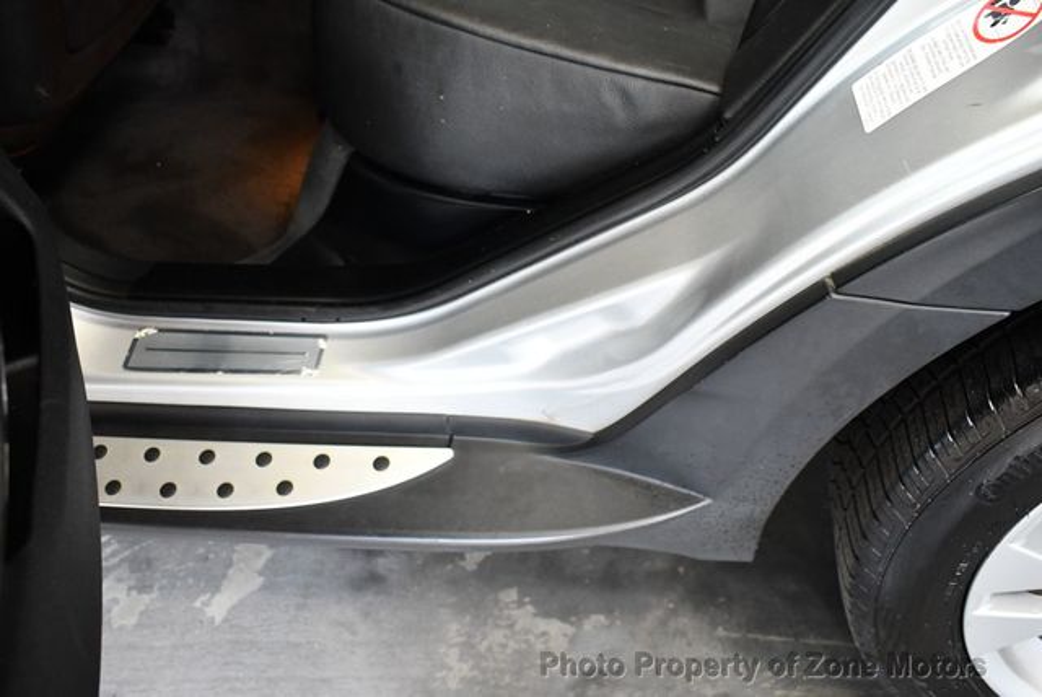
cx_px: 521
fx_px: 1043
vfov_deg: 36.9
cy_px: 348
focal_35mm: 36
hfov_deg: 53.1
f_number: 3.5
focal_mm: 18
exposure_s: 1/125
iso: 2200
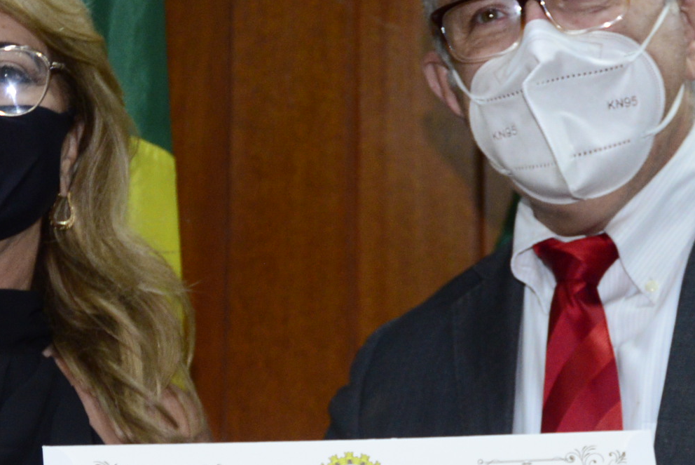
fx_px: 3806
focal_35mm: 197
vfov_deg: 7.0
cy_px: 438
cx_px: 378
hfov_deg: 10.4
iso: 2500
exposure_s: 1/125
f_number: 5
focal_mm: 65
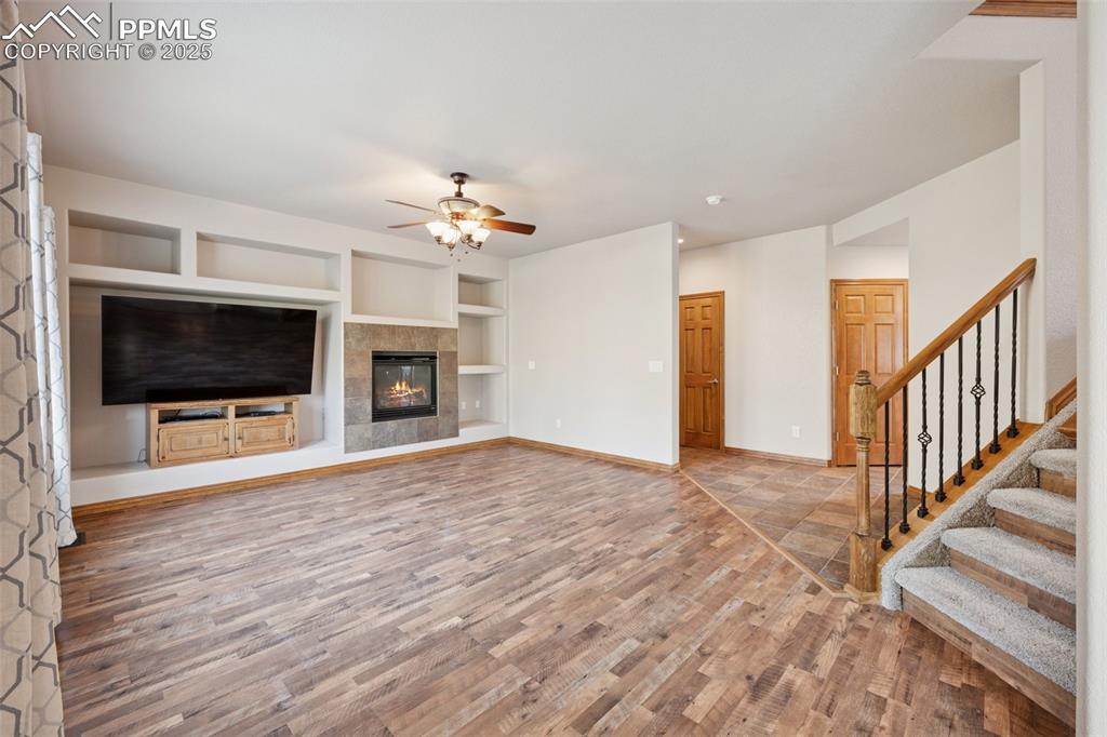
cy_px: 368
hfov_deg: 100.4
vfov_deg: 77.3
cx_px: 554
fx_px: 461
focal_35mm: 15
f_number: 11
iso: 800
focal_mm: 15
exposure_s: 1/4
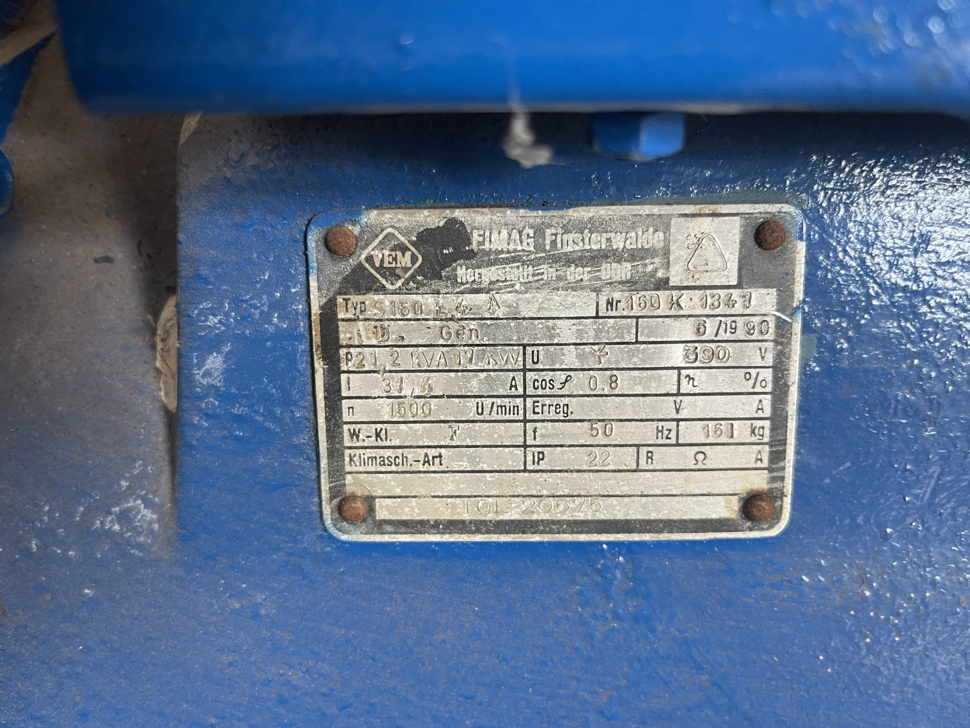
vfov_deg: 54.9
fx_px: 701
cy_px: 364
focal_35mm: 25
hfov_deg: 69.4
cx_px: 485
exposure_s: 1/68
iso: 125
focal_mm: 5.1
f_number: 1.6
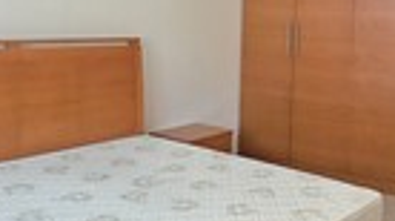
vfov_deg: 25.1
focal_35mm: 47
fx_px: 491
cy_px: 67
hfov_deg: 40.9
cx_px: 345
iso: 160
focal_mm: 2.2
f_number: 1.9
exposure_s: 1/50
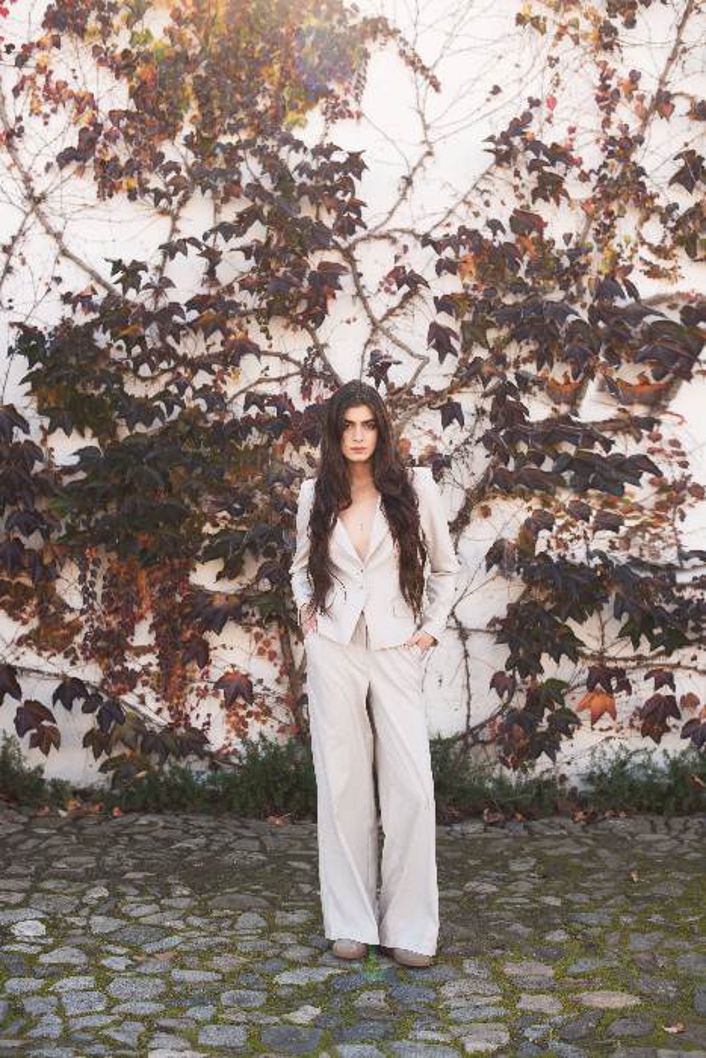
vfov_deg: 39.6
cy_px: 529
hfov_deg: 27.0
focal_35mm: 50
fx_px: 1470
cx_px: 353
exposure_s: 1/200
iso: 100
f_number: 3.5
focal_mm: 50
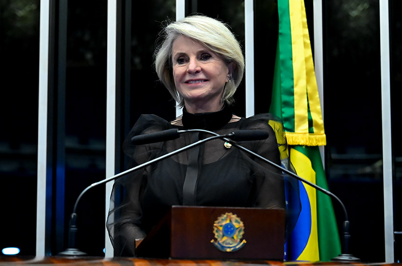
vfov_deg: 13.0
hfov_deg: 19.5
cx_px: 201
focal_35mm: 105
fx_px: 1170
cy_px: 133
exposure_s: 1/160
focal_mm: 70
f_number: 4
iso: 6400
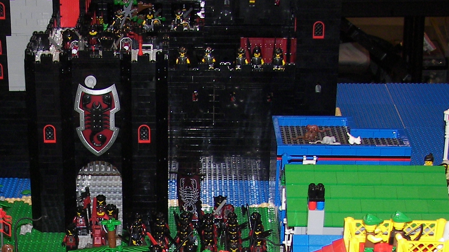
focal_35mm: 105
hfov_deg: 20.1
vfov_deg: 11.4
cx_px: 71
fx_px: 1250
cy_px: 268
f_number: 2.8
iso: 64
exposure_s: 1/30
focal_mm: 7.1
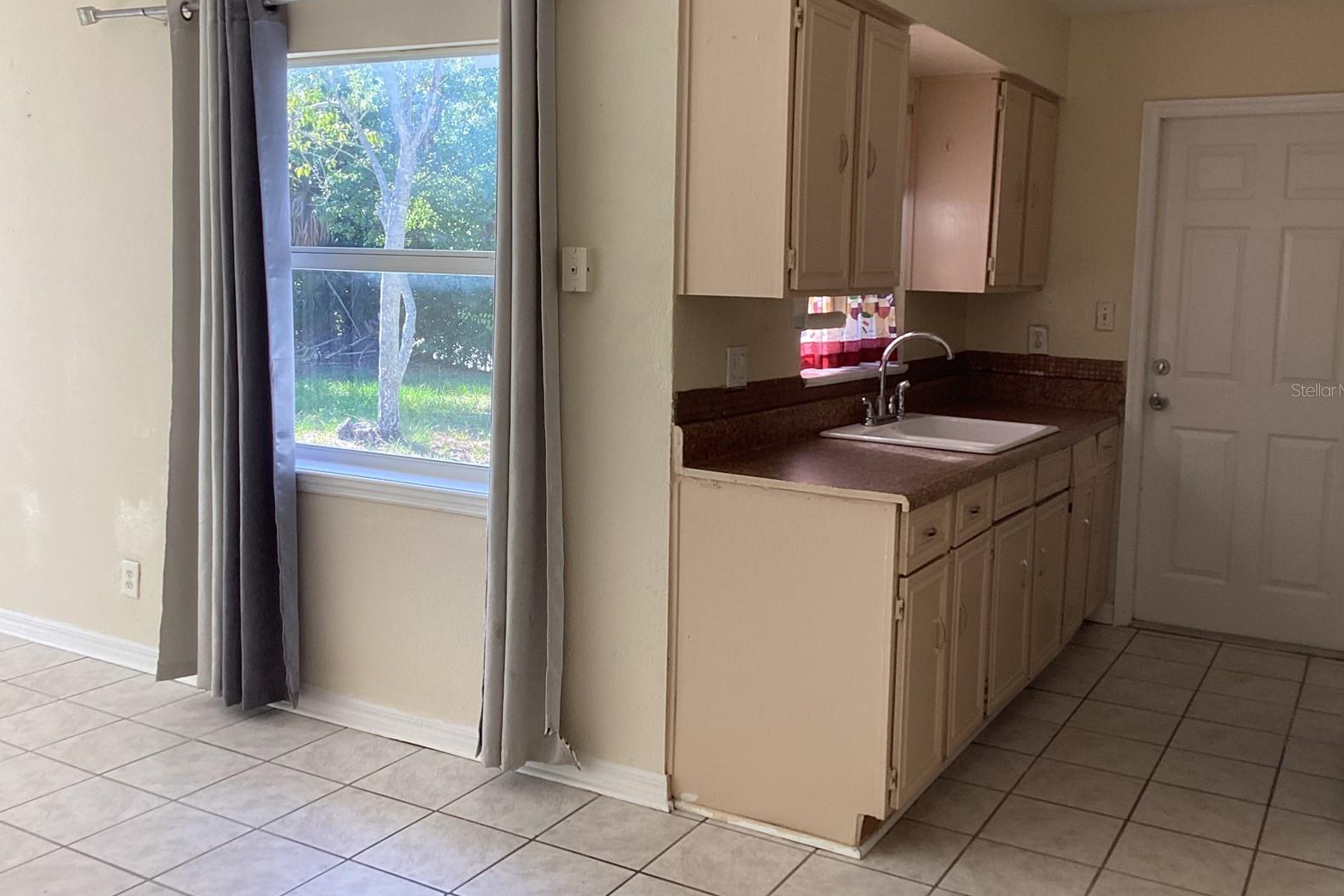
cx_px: 684
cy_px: 390
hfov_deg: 57.2
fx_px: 1232
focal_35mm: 33
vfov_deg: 39.9
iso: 64
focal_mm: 3.3
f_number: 2.4
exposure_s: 1/120
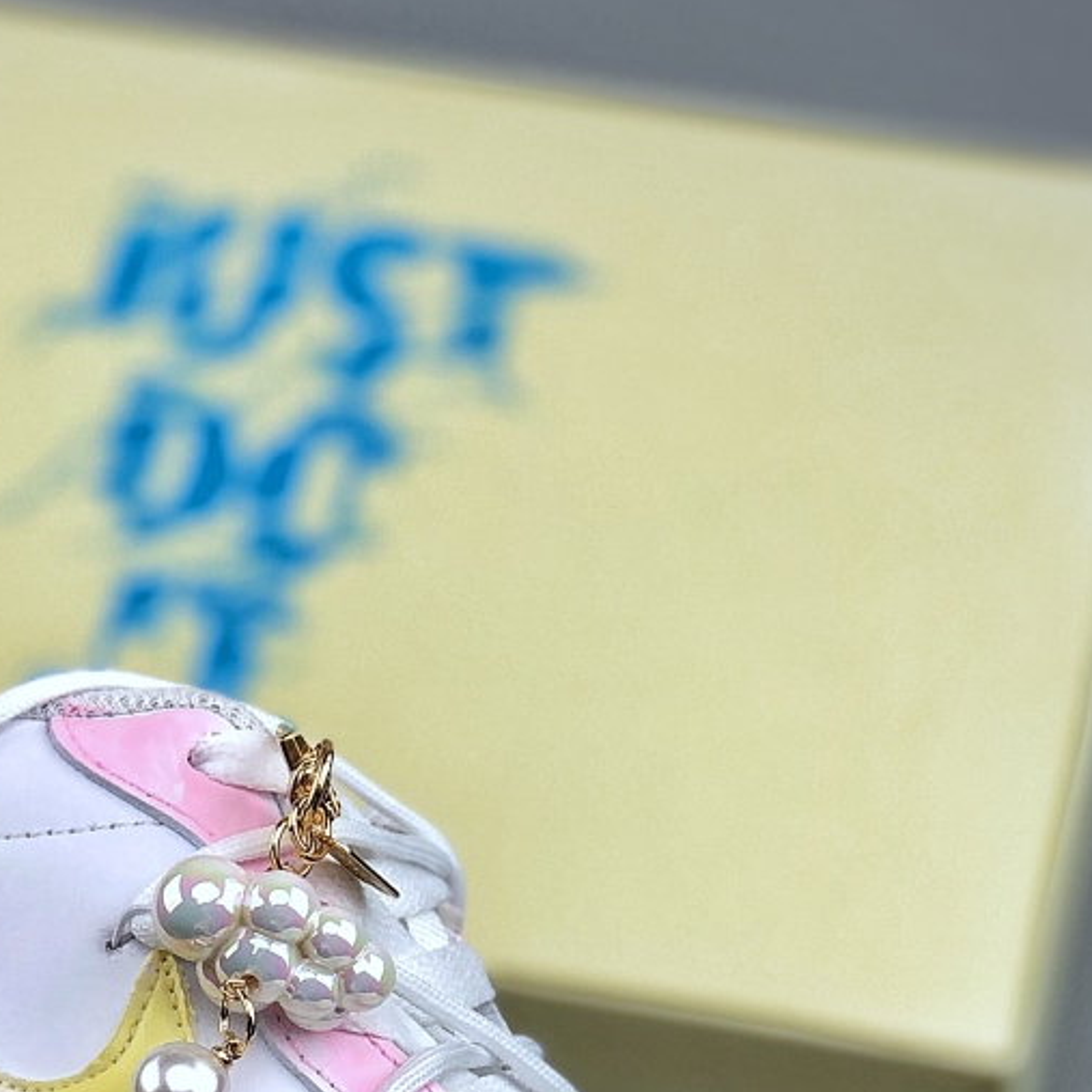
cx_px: 166
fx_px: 5104
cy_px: 1232
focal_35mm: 143
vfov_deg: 12.0
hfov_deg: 12.1
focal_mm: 6.6
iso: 20
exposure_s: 1/100
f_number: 2.8
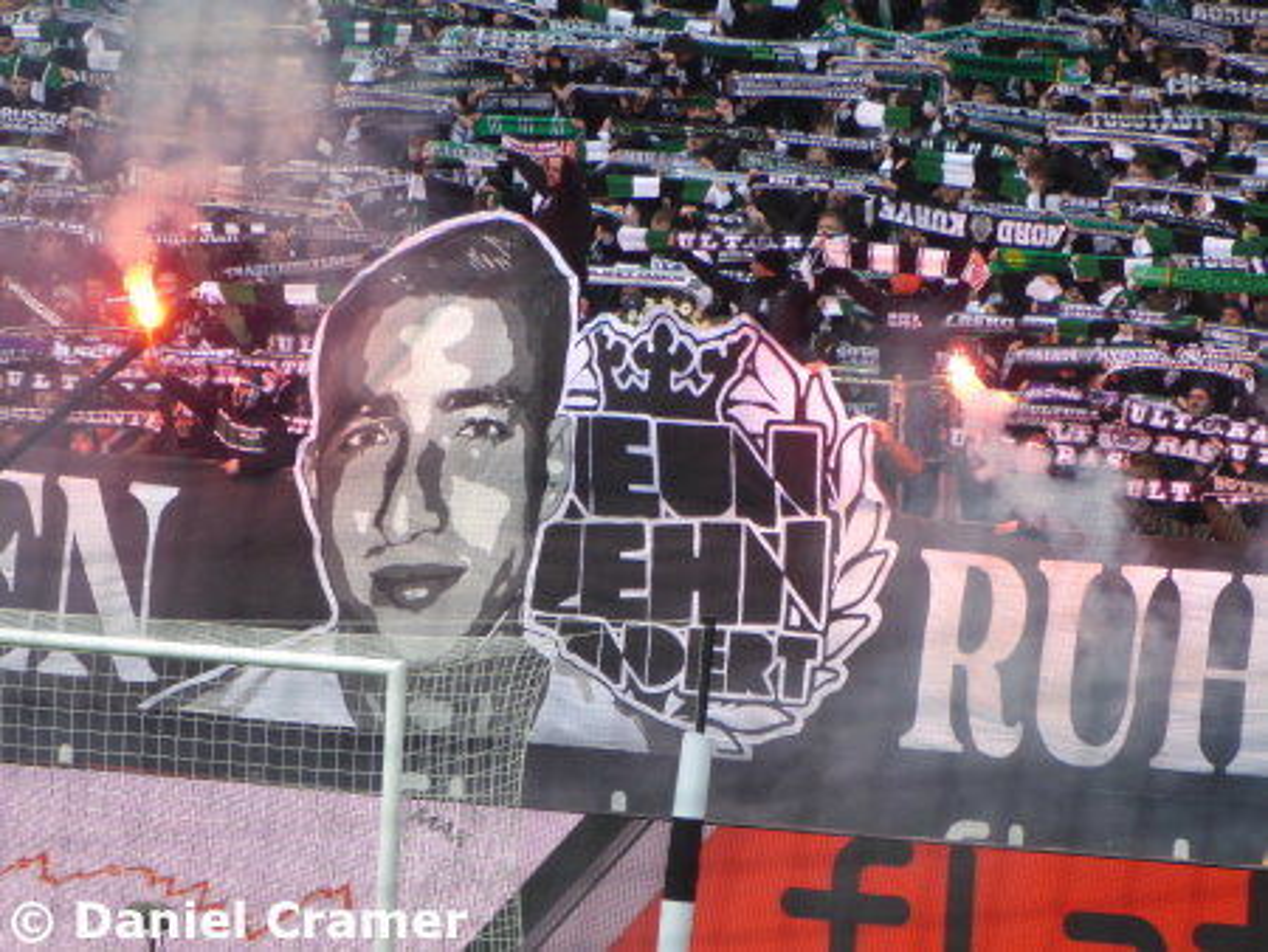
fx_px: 23419
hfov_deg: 3.1
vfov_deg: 2.3
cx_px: 634
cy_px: 476
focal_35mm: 639
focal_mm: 114.4
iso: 250
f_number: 6.2
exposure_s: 1/125
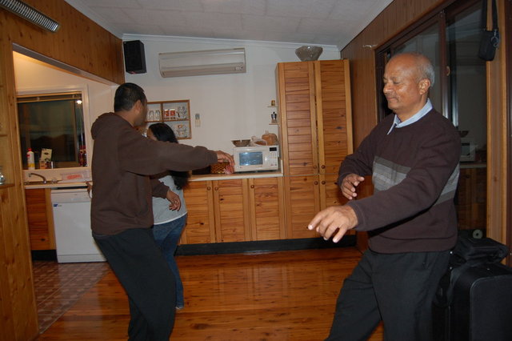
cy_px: 170
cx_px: 256
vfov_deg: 47.9
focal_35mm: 27
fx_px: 384
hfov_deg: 67.4
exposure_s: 1/60
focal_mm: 18
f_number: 4
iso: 400
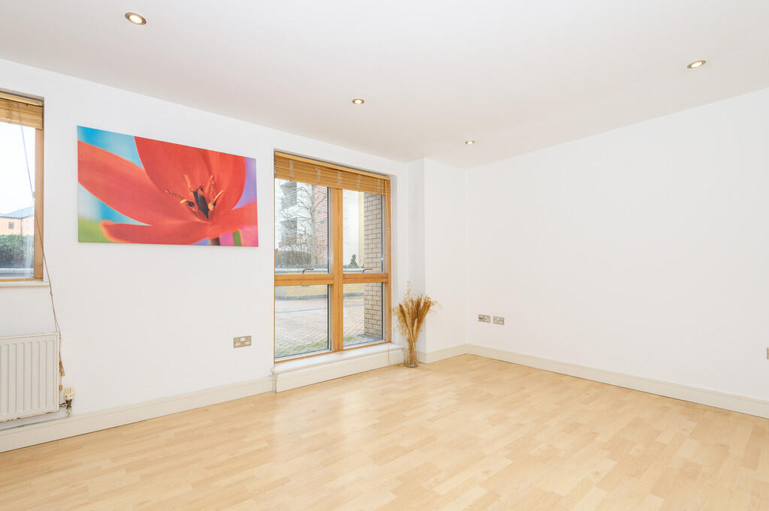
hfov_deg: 96.8
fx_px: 341
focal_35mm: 16
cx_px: 384
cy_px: 256
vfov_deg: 73.7
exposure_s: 1/200
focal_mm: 16
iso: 500
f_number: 8
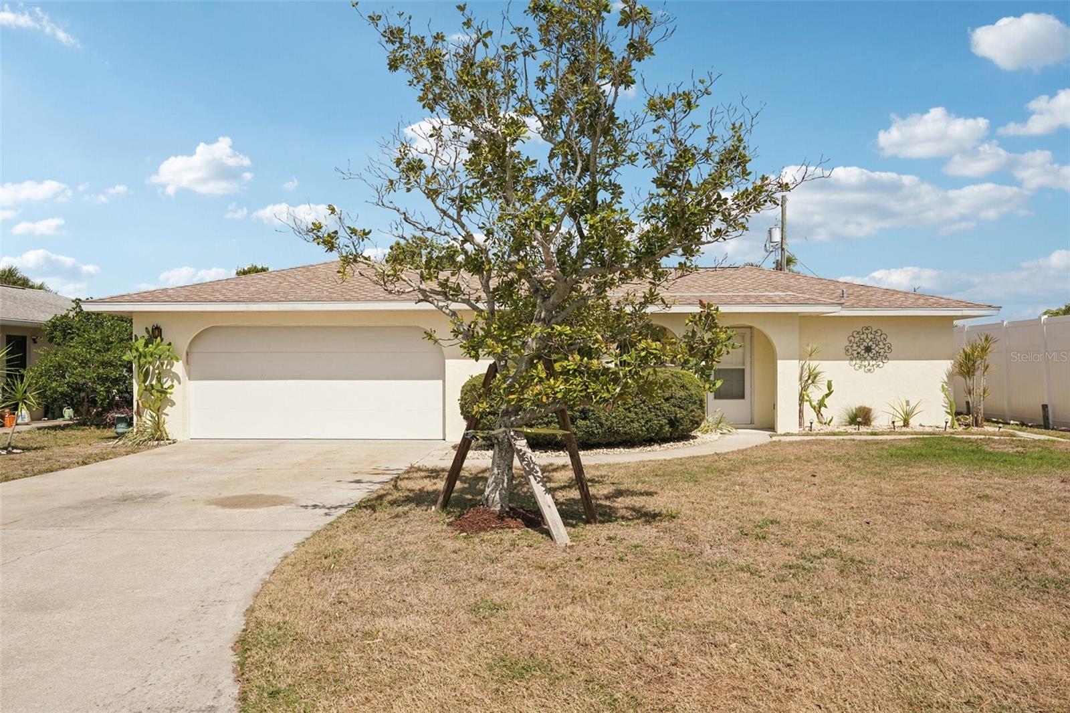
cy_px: 356
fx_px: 802
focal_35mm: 27
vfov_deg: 47.9
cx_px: 535
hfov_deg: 67.4
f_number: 8
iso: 400
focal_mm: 27
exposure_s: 1/1250
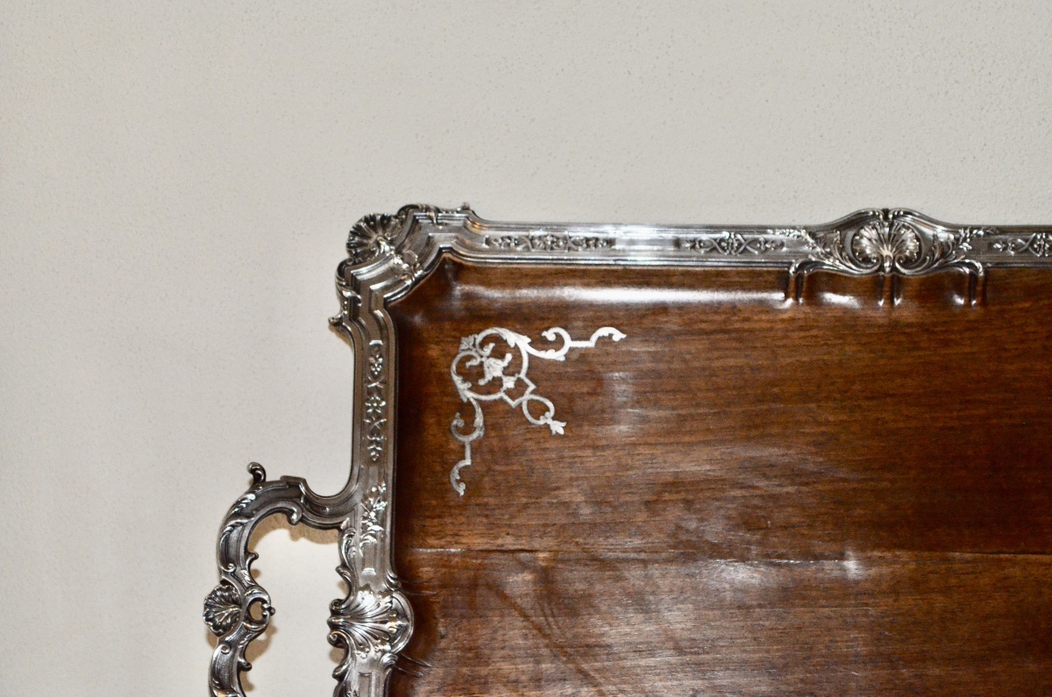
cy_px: 348
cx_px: 526
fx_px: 2406
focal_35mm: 82
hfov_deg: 24.7
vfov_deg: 16.5
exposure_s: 1/60
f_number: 5.6
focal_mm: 55
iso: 3200
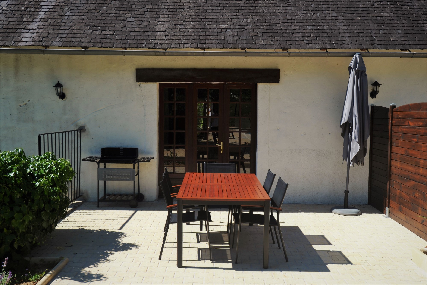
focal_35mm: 36
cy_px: 142
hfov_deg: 53.1
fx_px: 427
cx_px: 214
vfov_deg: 36.9
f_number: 8
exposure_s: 1/250
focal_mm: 24
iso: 100
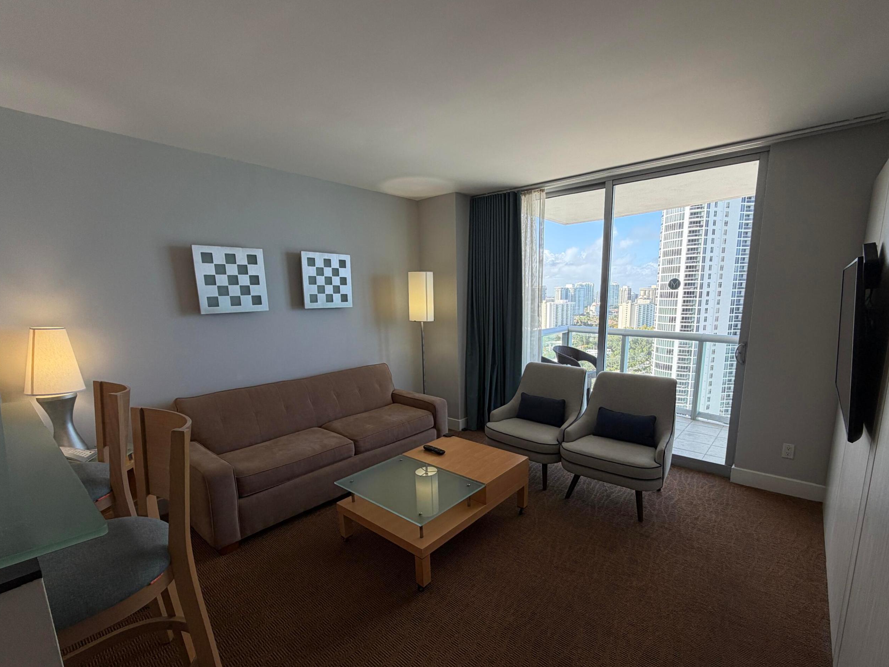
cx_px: 470
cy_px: 367
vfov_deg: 77.9
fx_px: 411
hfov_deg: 94.4
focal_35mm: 16
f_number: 2.2
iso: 40
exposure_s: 1/120
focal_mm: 2.22
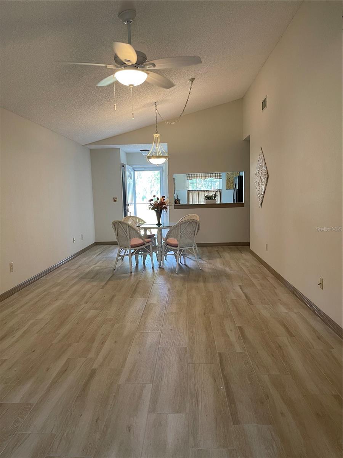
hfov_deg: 53.1
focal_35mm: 26
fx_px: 344
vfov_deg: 67.3
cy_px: 229
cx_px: 172
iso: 125
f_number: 1.6
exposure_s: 1/60
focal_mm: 5.1
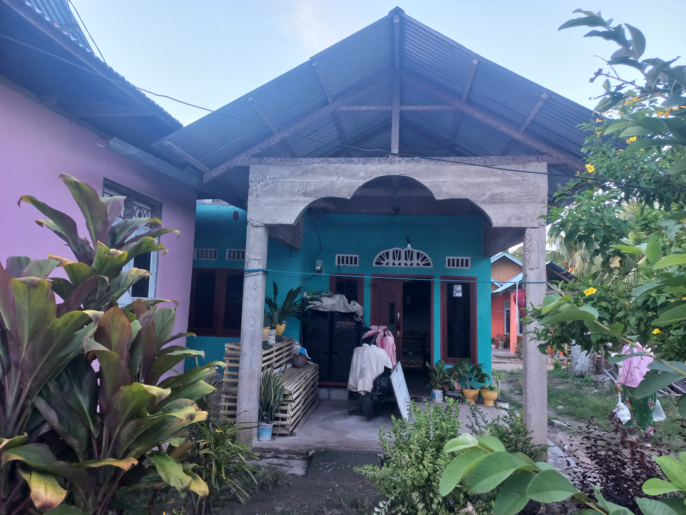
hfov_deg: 69.4
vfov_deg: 54.9
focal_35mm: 25
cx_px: 343
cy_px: 258
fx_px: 495
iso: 64
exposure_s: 1/50
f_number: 1.8
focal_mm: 4.6
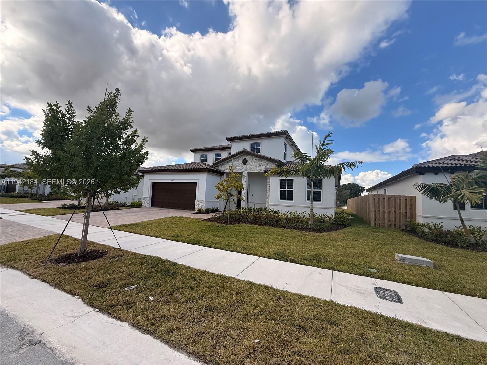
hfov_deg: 102.1
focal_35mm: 14
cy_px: 182
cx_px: 244
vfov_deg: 85.7
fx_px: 197
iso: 50
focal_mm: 2.22
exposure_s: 1/1189
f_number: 2.2
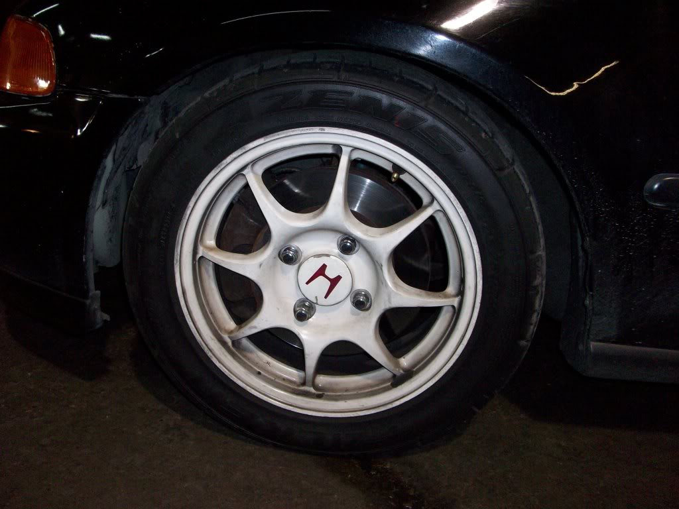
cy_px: 254
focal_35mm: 34
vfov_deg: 41.8
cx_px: 340
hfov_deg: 54.0
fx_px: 667
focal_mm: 5.7
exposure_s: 1/60
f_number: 2.8
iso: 160
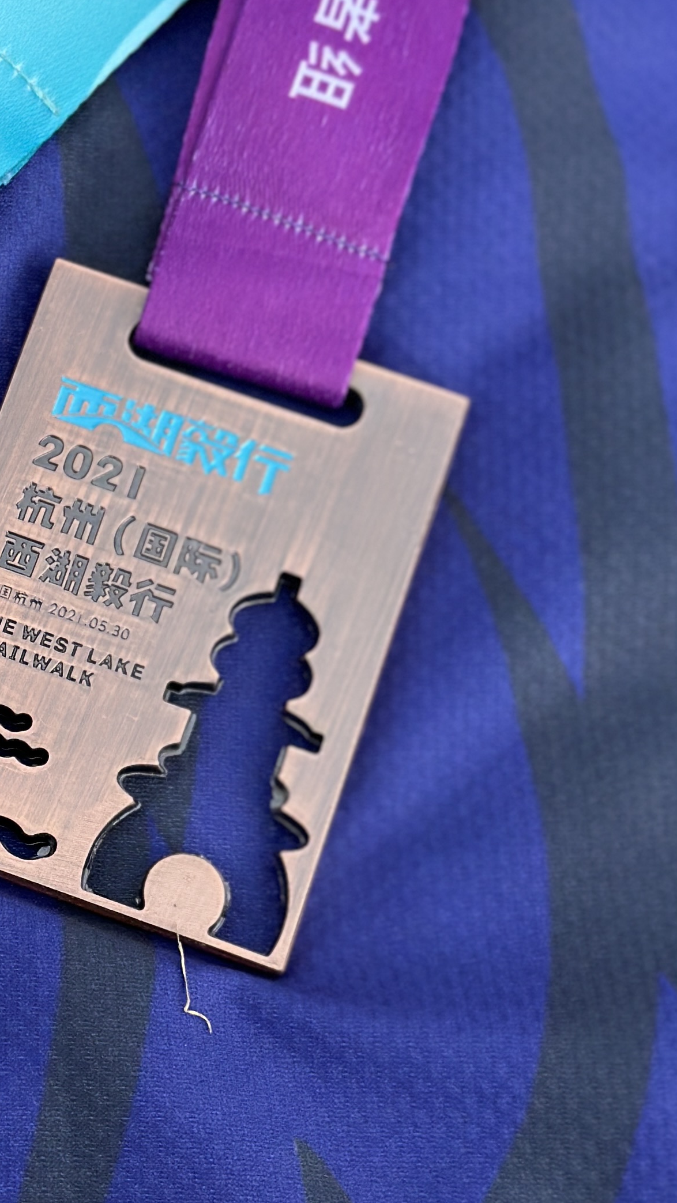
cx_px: -31
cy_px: 631
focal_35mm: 101
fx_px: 3224
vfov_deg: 21.2
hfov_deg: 11.8
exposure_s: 1/2410
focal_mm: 6.86
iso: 80
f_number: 1.78
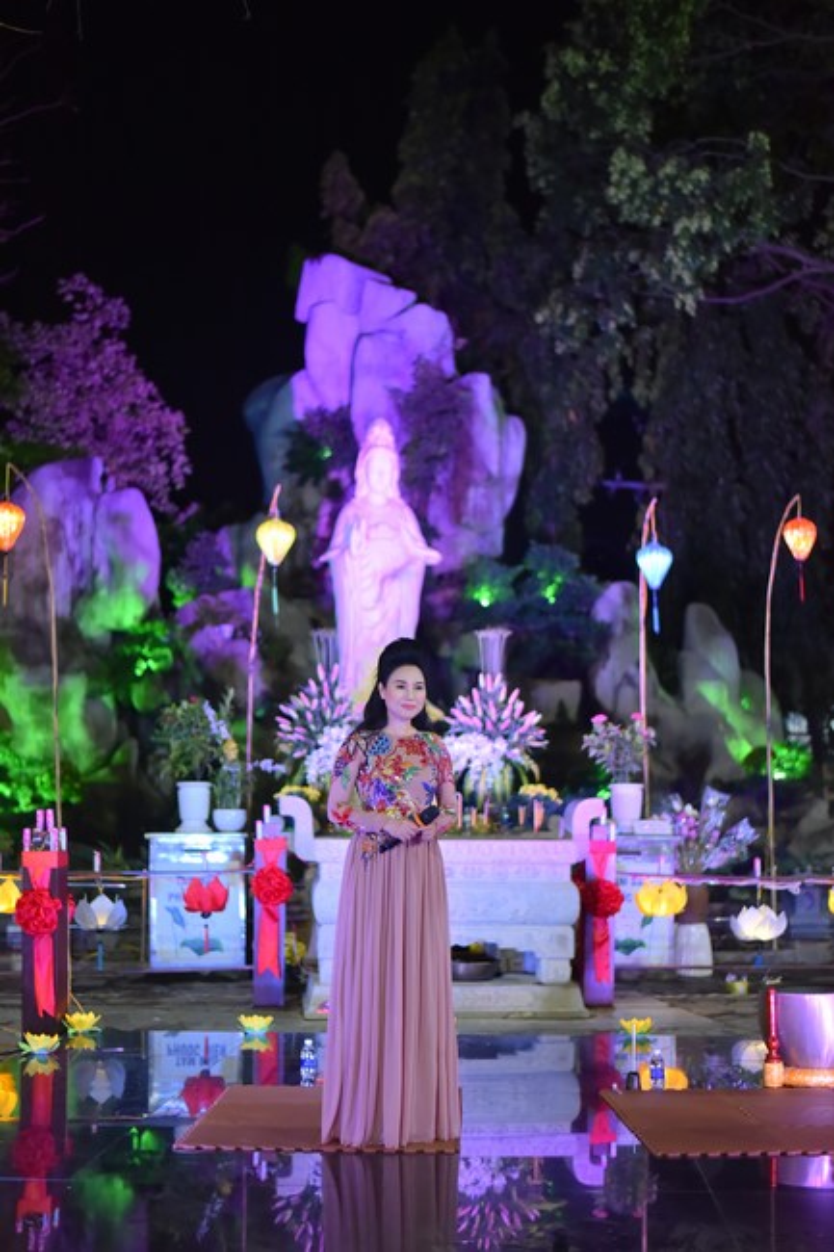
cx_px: 417
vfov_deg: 39.6
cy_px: 626
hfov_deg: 27.0
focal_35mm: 50
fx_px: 1738
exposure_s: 1/160
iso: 1600
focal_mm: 50
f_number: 1.8
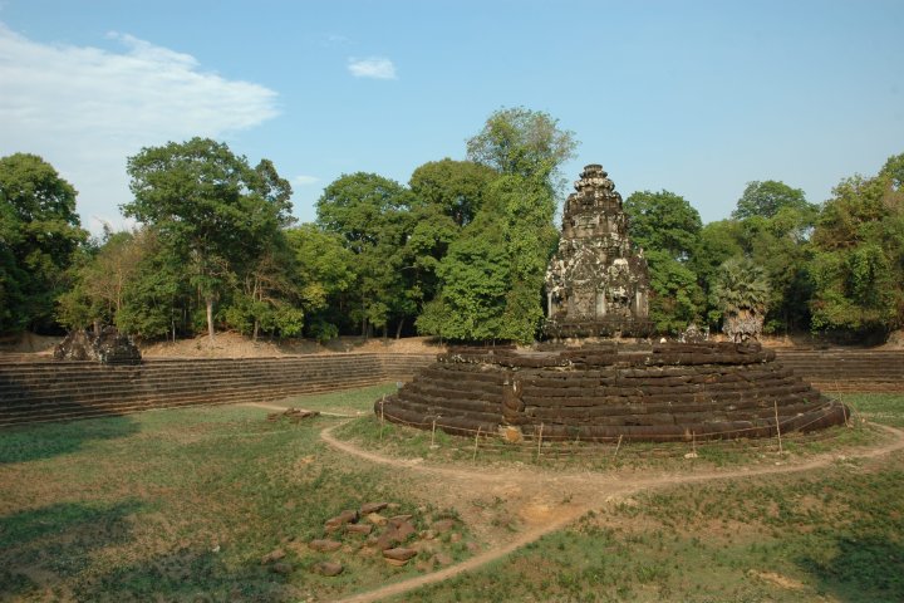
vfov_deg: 47.9
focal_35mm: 27
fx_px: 678
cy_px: 302
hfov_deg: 67.4
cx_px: 452
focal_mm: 18
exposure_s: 1/250
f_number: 8
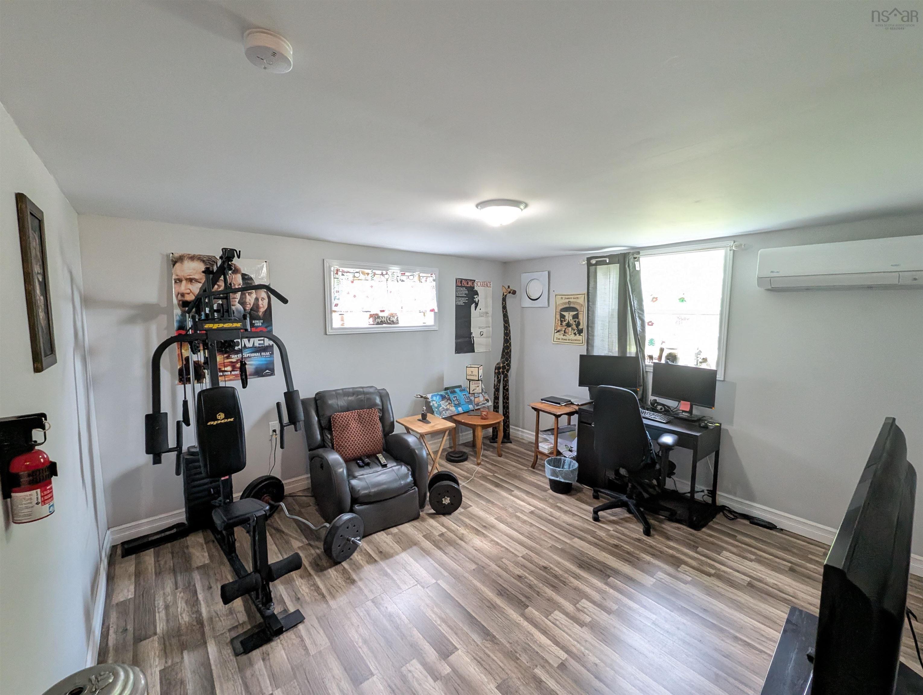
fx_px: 347
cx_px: 462
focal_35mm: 13
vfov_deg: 90.1
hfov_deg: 106.1
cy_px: 348
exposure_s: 1/30
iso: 312
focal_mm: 1.95
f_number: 2.2
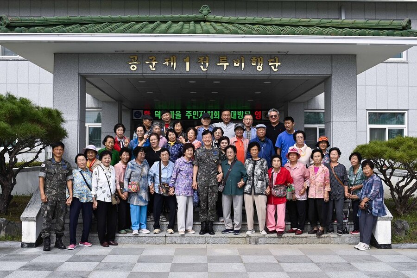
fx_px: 324
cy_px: 139
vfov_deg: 46.4
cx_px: 208
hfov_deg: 65.5
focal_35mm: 28
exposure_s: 1/160
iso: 100
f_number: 13
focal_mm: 28
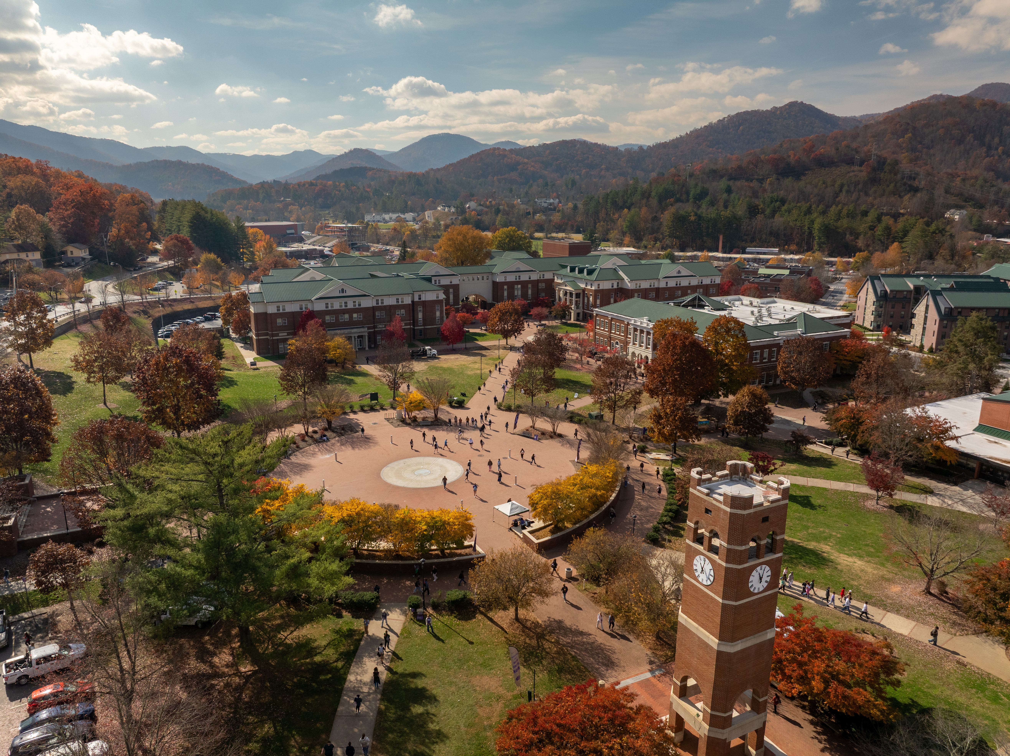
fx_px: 700
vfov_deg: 56.8
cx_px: 505
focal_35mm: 24
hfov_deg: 71.6
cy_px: 378
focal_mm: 12.29
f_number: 4
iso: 100
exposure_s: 1/200
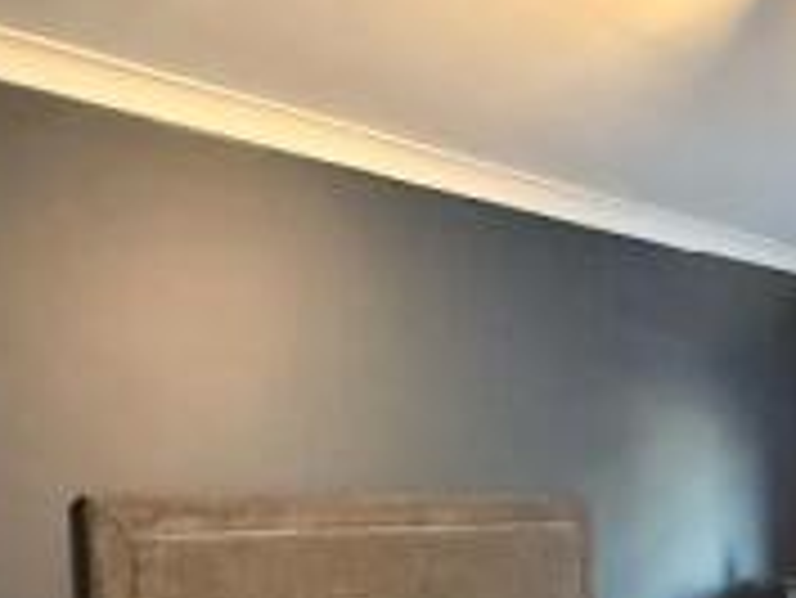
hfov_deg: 40.7
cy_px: 569
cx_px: 528
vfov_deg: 29.8
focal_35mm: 46
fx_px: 1058
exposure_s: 1/50
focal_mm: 2.22
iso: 1250
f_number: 2.2
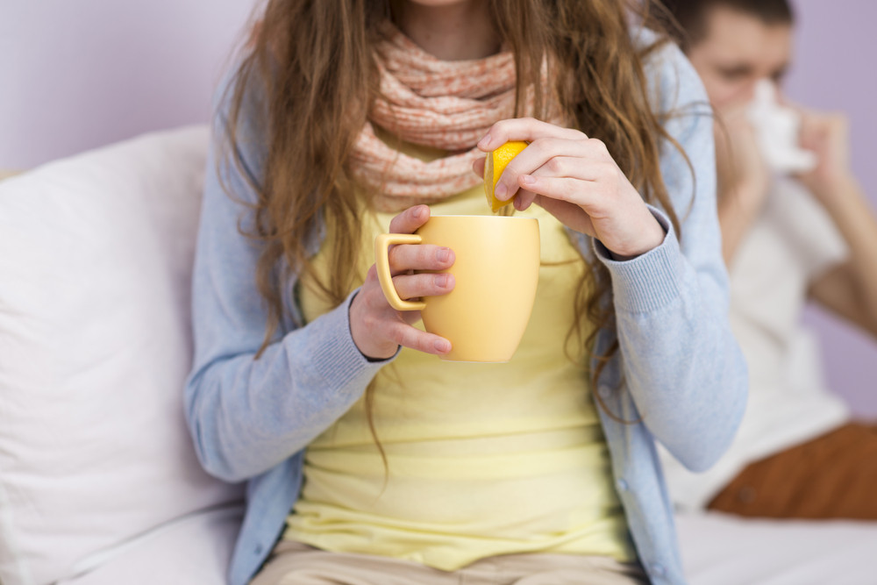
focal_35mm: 85
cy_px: 292
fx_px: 2071
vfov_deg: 16.1
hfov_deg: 23.9
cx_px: 438
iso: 100
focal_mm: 85
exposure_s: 1/160
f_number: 3.5
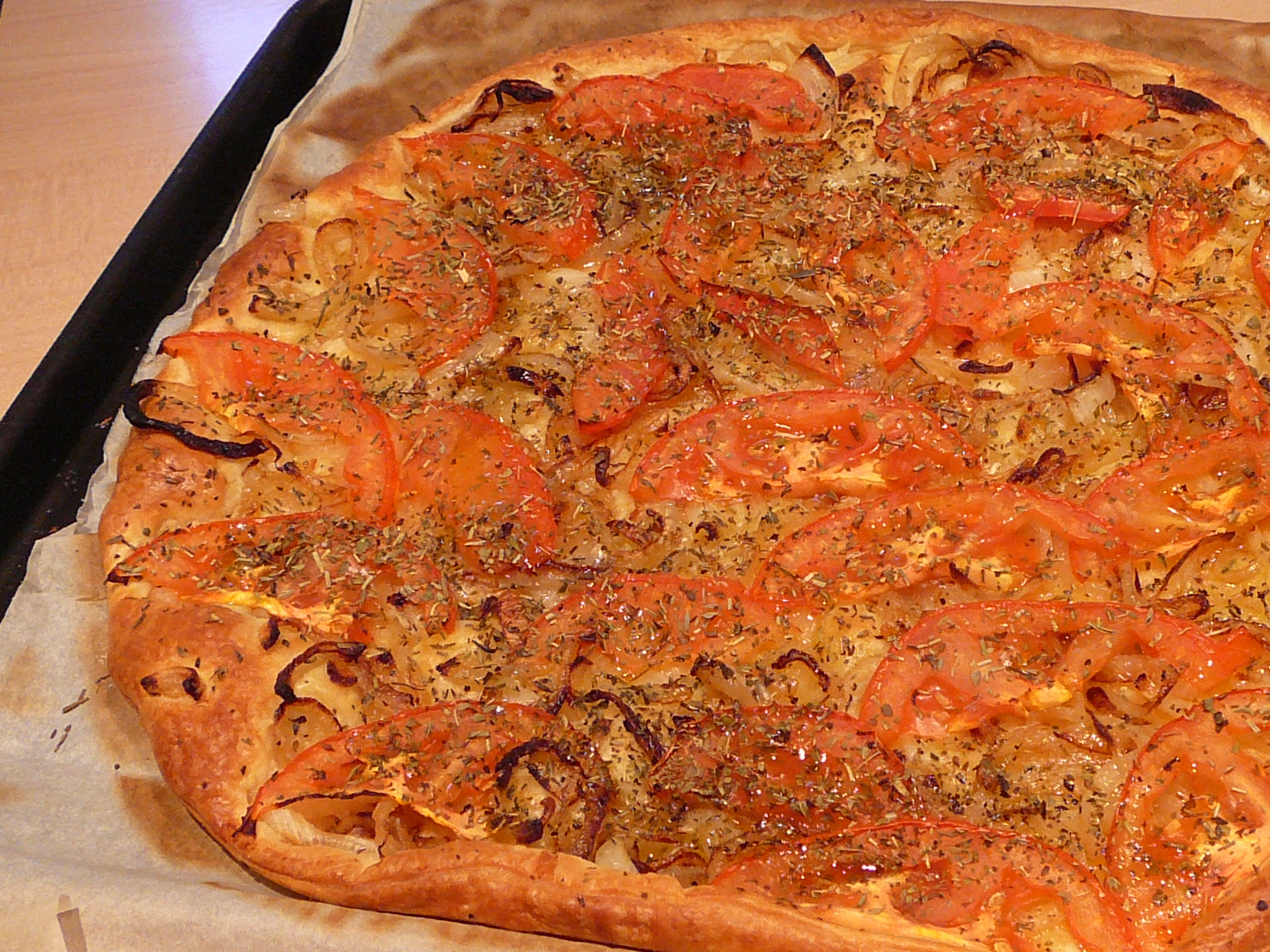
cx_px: 928
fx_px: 1981
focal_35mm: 54
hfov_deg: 34.9
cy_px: 498
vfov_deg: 27.0
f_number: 2.8
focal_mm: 5.2
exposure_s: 1/10
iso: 200
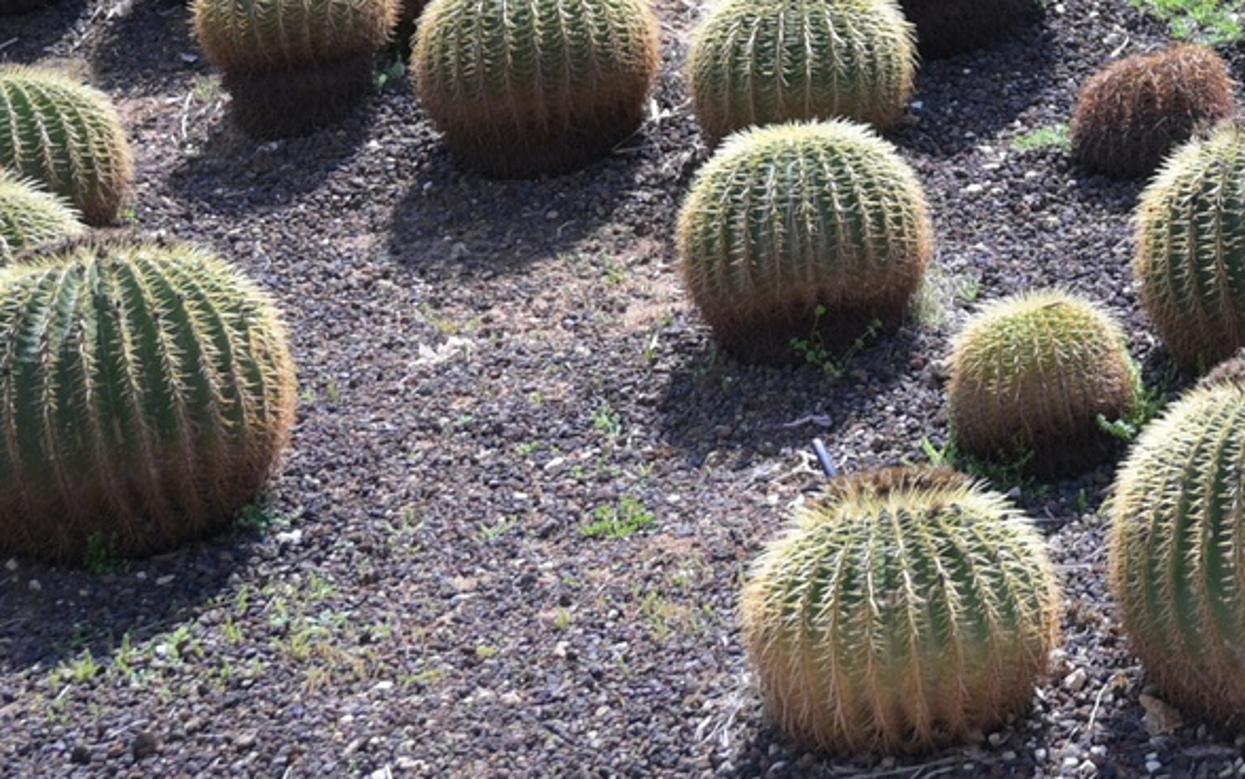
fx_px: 4895
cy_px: -312
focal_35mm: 144
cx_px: 1821
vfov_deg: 8.9
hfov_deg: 13.7
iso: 100
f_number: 3.2
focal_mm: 32.5
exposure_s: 1/800
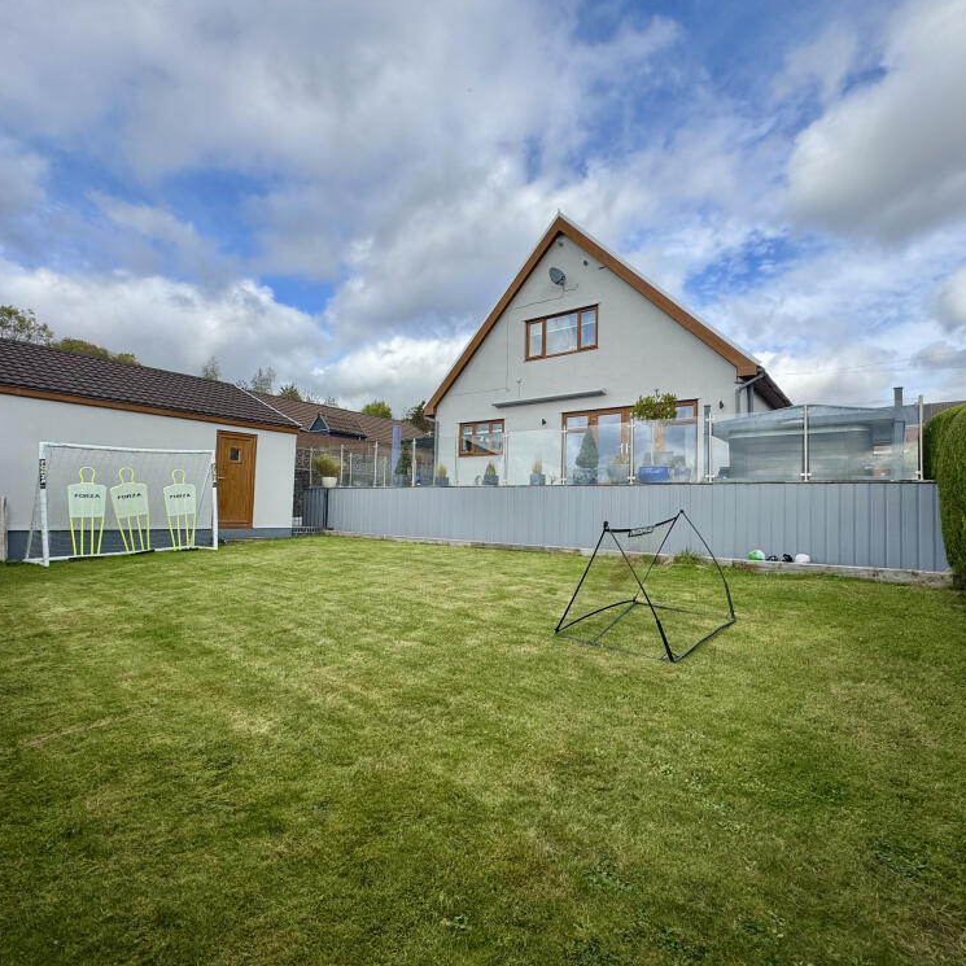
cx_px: 506
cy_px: 480
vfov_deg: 84.0
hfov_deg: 83.9
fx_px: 537
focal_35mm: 17
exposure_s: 1/1217
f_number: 2.2
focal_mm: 2.22
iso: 40
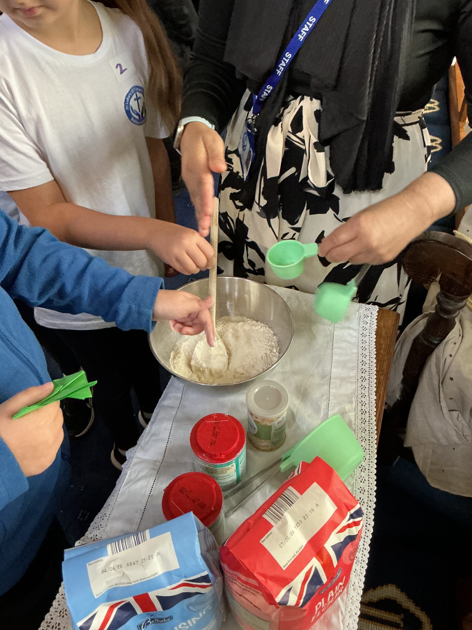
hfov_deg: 48.2
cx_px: 236
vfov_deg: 61.7
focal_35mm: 29
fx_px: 527
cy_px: 315
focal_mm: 3
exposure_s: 1/40
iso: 320
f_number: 1.8
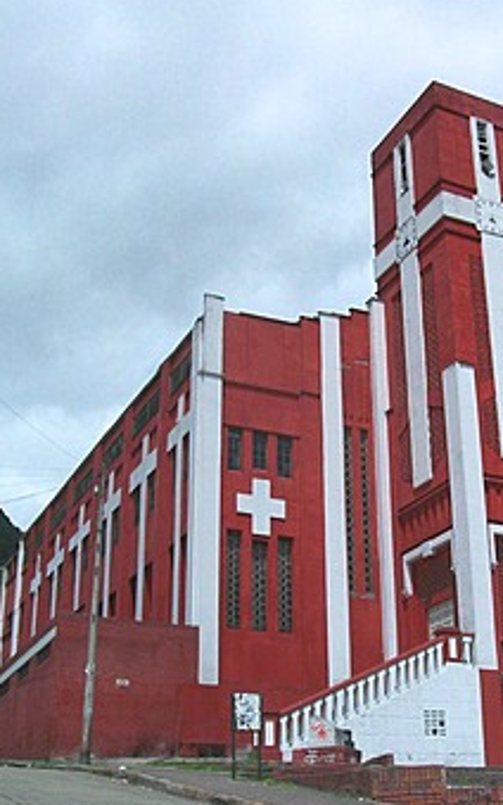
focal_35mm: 48
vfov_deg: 41.8
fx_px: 1052
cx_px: 382
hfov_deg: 26.5
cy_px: 442
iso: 80
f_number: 5.5
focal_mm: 5.7
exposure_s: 1/1000
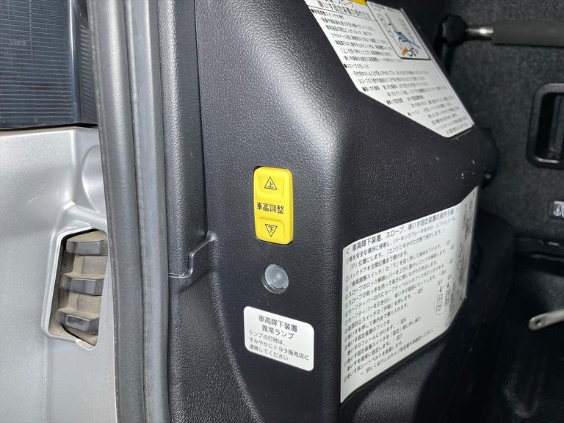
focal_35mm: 26
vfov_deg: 53.1
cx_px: 282
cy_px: 212
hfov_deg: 67.3
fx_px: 424
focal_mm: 4.2
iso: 50
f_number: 1.6
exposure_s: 1/120
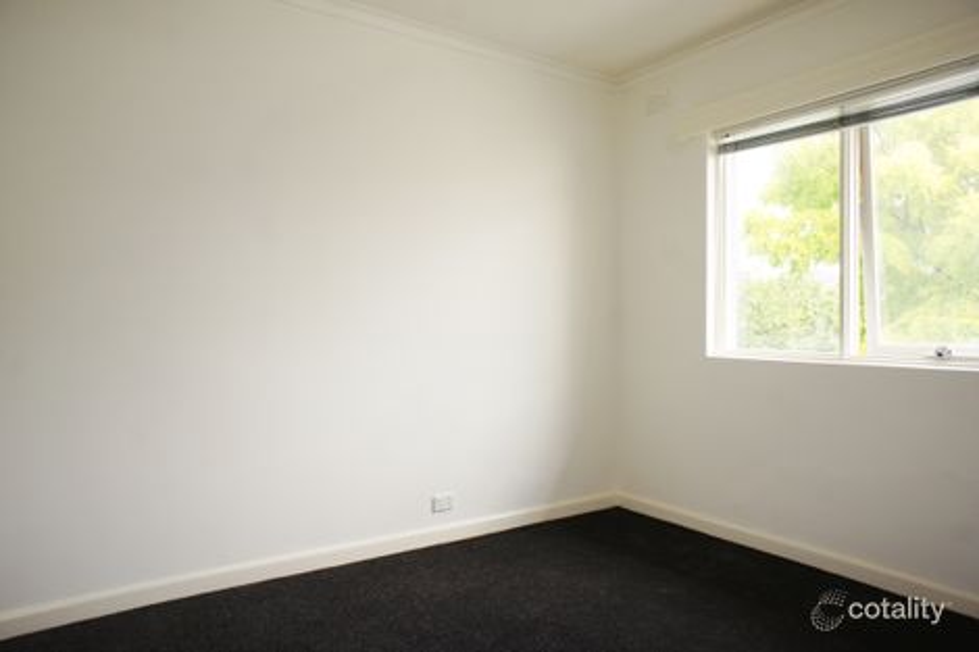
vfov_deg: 53.1
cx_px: 490
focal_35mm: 24
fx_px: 652
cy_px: 326
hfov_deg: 73.8
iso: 200
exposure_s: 1/80
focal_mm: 16
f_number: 6.3
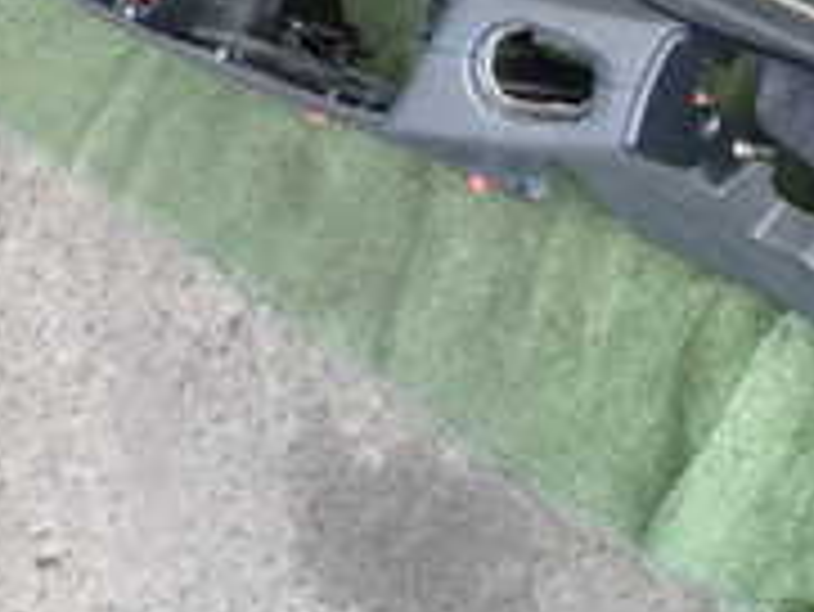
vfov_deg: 17.5
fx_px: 1953
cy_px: 27
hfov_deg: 22.6
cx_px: 810
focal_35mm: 83
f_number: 2.8
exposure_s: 1/125
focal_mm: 4.5
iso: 100
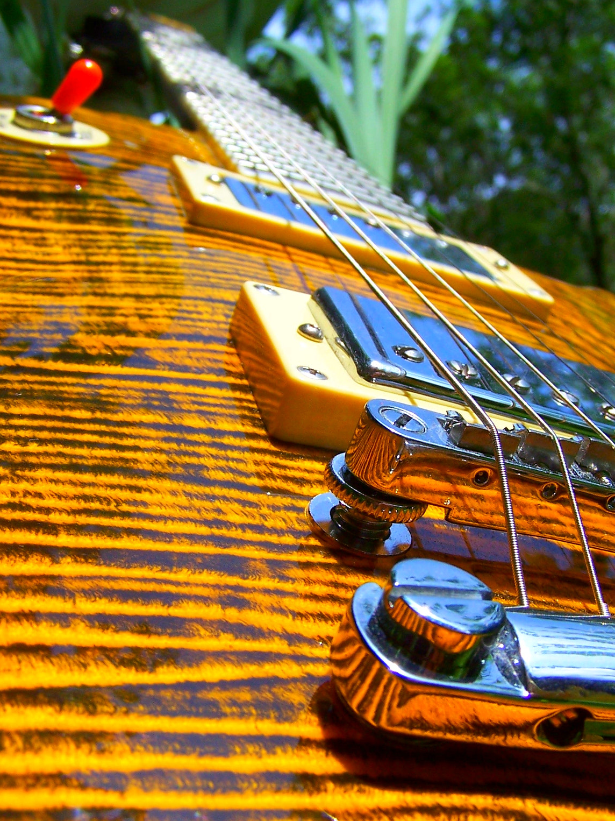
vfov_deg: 37.5
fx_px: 1208
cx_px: 343
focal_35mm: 51
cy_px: 412
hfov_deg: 28.5
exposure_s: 1/750
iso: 80
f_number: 4
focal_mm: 6.3
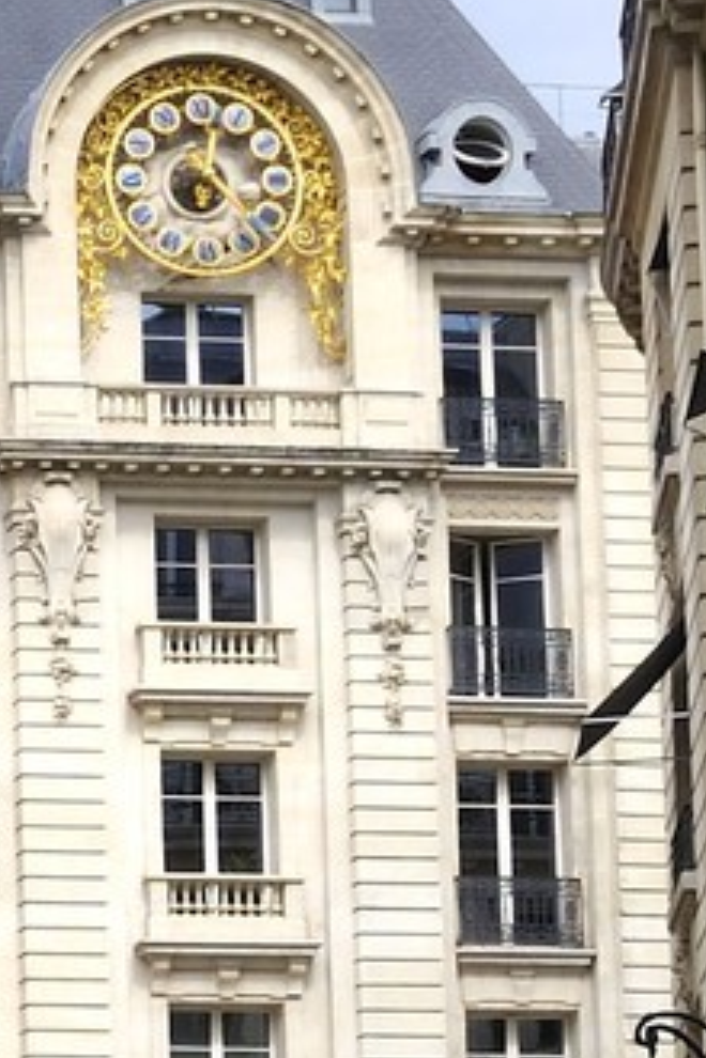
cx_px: -1595
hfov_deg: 8.5
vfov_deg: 15.9
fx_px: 3706
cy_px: 1093
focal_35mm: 126
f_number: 10
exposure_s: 1/125
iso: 200
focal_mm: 26
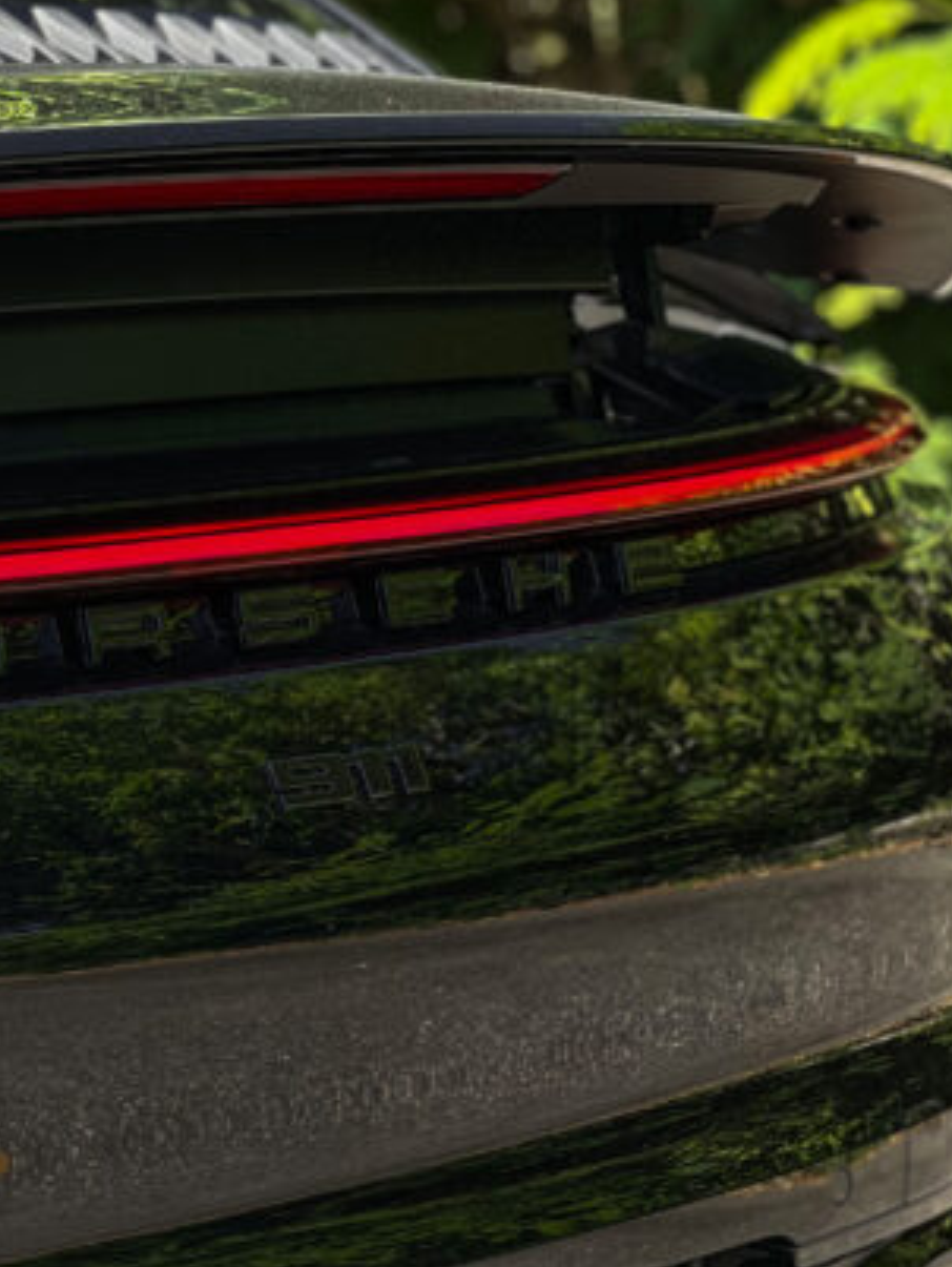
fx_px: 4908
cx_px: 134
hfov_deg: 11.0
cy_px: 712
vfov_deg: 14.7
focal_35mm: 134
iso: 32
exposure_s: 1/121
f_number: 2.8
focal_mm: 9
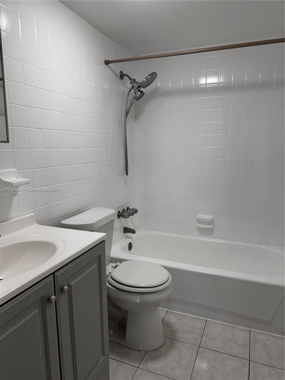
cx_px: 142
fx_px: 263
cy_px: 190
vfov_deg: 71.6
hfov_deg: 56.8
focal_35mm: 24
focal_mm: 6.76
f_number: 1.78
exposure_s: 1/120
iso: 64
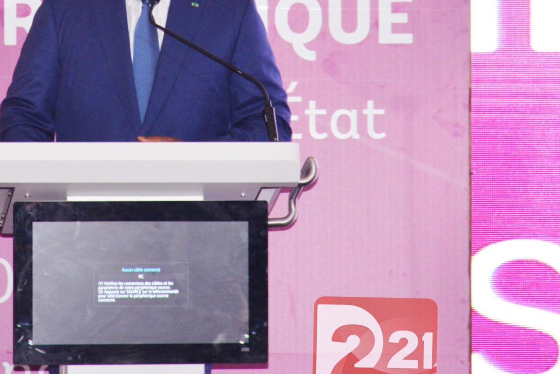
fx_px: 4606
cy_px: -42
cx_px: 215
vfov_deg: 4.6
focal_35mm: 296
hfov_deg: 7.0
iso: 1600
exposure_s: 1/125
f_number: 5.6
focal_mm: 120
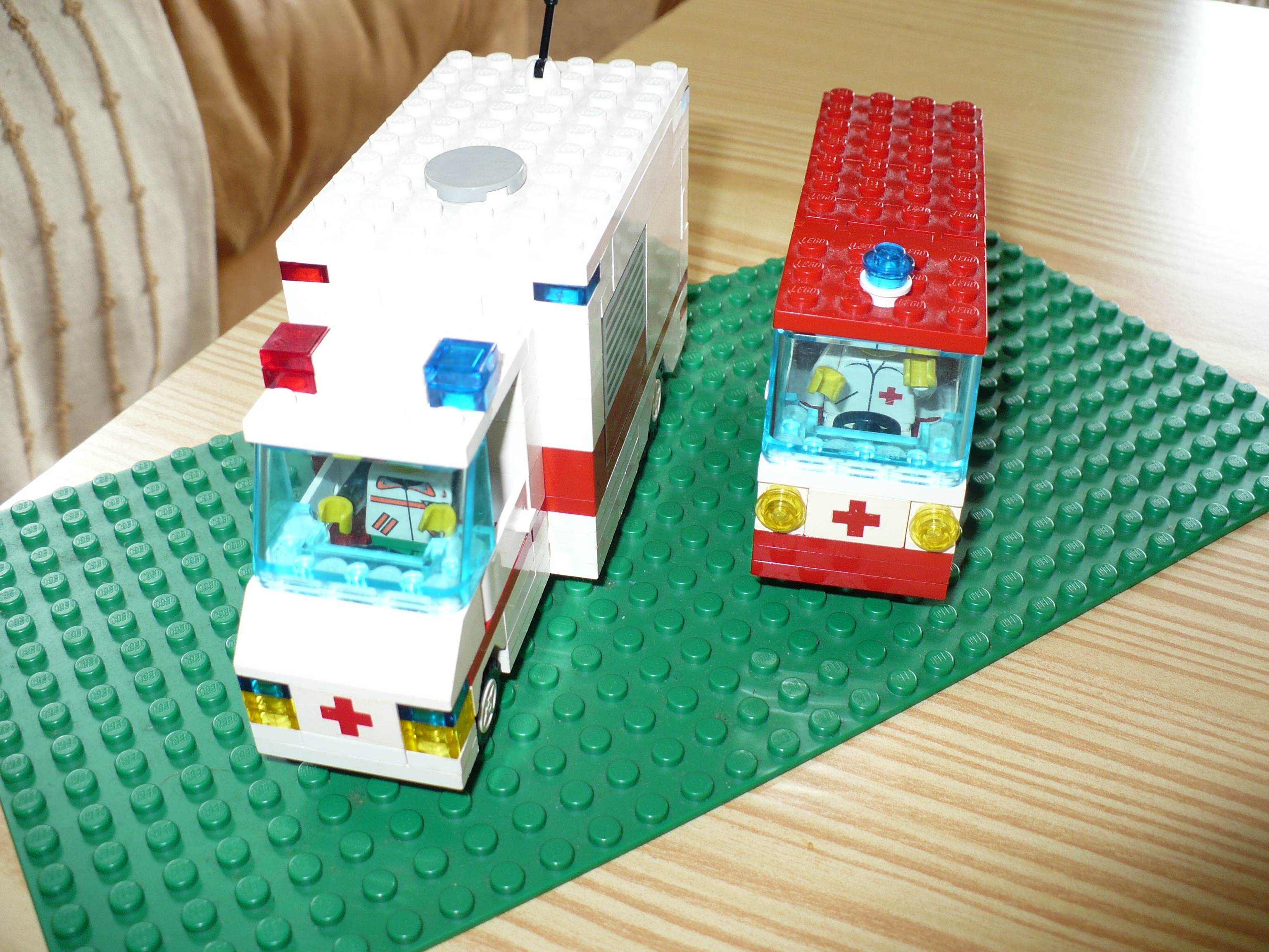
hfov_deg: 50.1
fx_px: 1356
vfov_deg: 38.7
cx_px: 634
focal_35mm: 37
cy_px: 476
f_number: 2.8
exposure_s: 1/30
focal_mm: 6.1
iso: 100
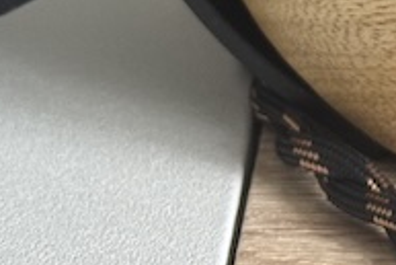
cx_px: 544
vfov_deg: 6.6
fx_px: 2279
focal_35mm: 207
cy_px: -142
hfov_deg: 9.7
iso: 200
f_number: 1.78
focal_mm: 6.76
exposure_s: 1/60
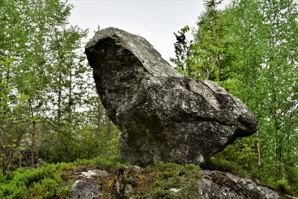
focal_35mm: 57
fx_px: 472
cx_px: 149
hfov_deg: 35.1
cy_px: 100
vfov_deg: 23.8
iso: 110
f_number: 7.1
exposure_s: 1/80
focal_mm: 38
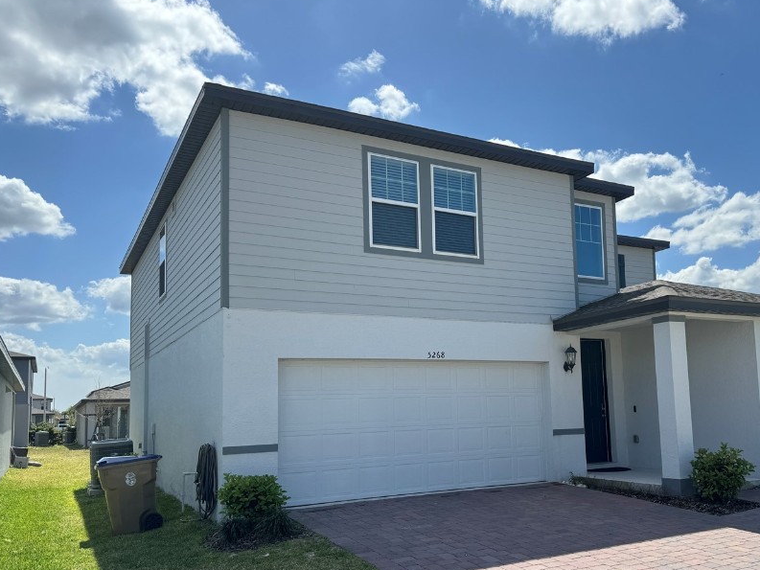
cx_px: 469
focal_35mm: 31
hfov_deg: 57.7
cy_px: 338
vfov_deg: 45.2
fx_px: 681
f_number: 1.78
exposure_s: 1/3413
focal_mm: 6.86
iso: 80
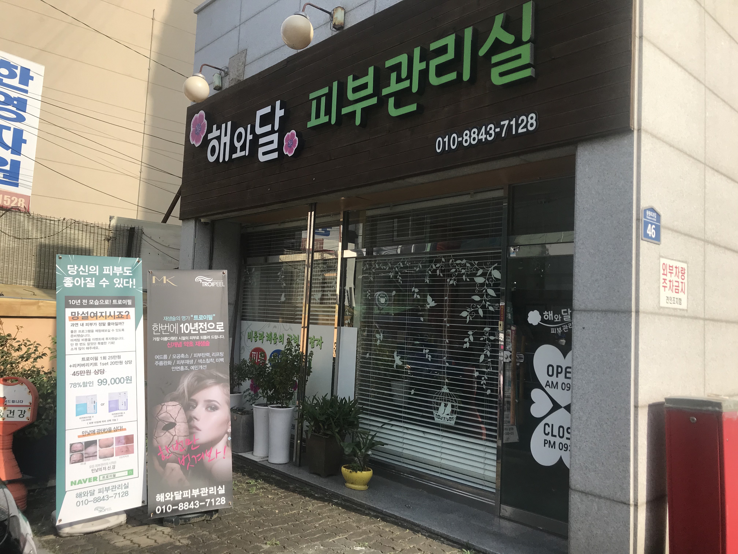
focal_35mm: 28
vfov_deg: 49.7
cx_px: 369
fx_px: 597
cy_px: 277
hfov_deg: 63.4
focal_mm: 3.99
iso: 20
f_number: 1.8
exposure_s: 1/1497
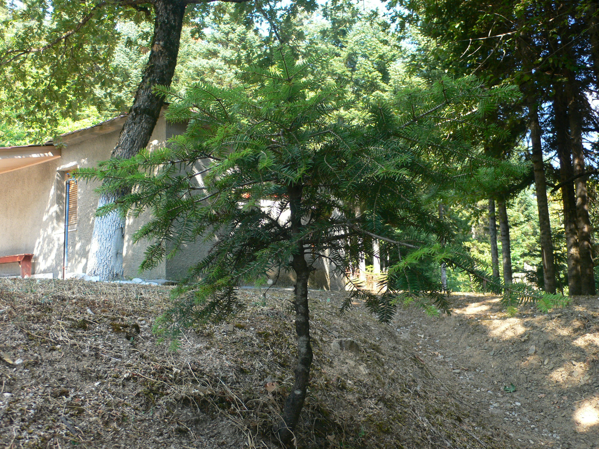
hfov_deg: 54.0
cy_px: 224
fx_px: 588
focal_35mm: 34
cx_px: 300
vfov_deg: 41.8
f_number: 2.8
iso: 80
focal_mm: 6.3
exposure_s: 1/100
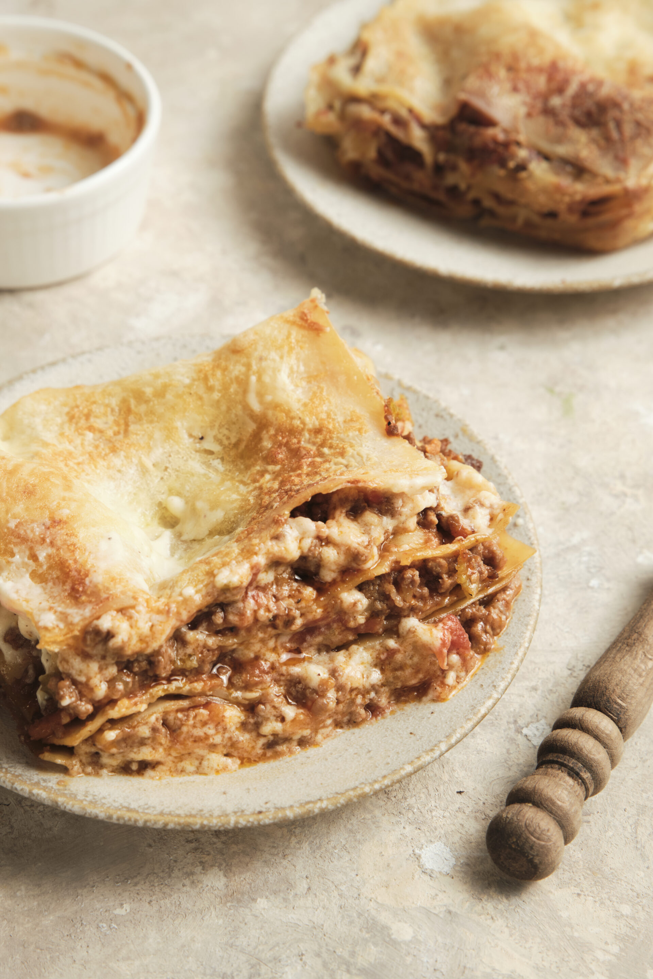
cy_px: 490
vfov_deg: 24.2
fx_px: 2285
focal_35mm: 84
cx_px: 326
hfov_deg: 16.3
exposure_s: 1/250
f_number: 8
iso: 200
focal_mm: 56.3
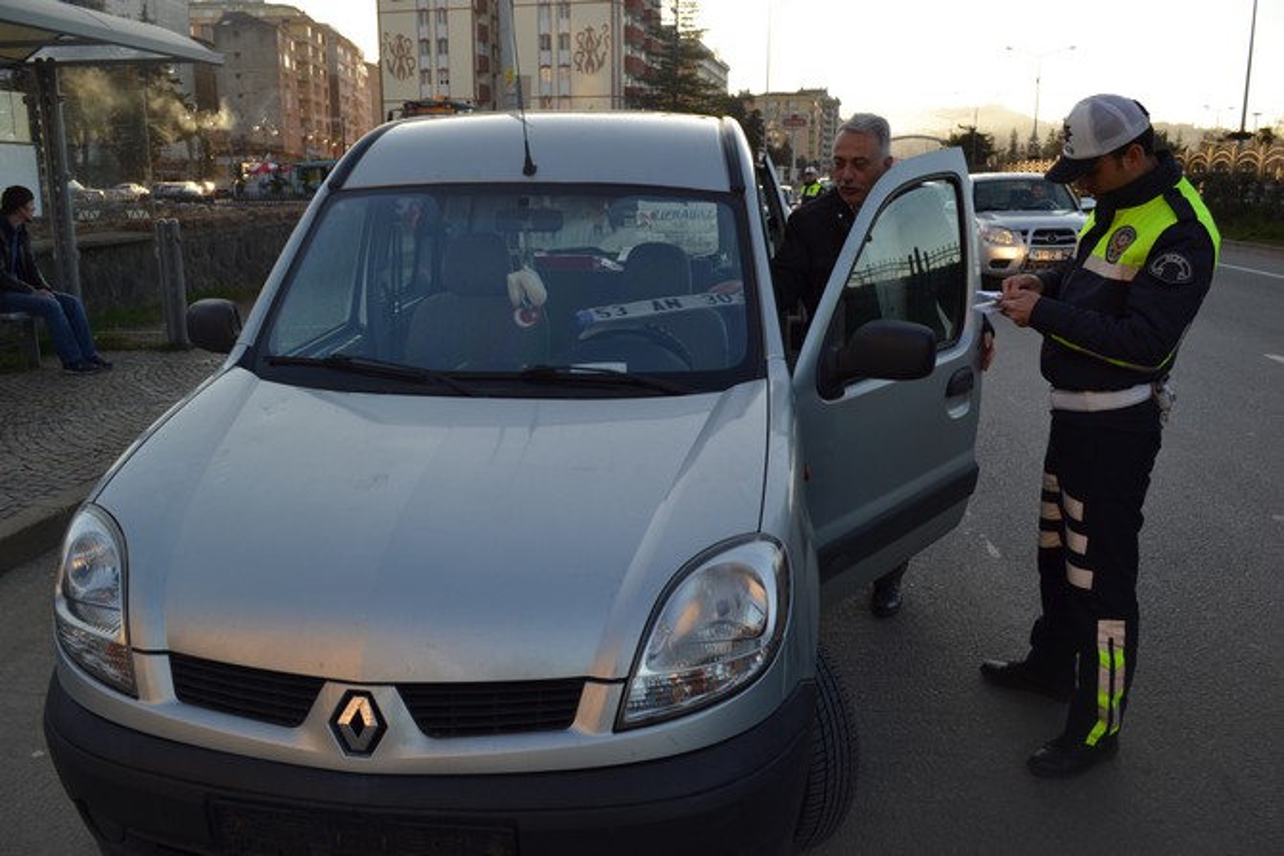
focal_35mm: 27
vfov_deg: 48.0
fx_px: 963
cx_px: 642
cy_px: 428
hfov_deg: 67.4
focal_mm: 18
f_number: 5.6
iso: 100
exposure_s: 1/125
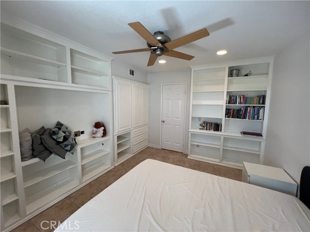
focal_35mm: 13
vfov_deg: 89.9
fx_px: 116
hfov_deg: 106.2
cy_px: 116
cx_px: 155
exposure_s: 1/120
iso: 250
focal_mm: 1.57
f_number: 1.8
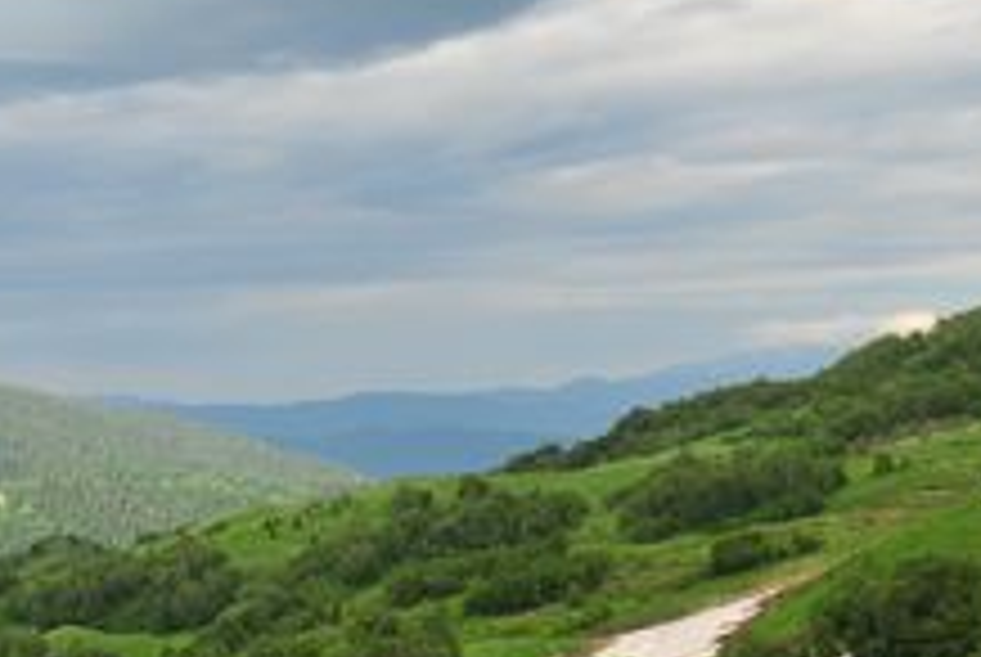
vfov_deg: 19.2
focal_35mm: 71
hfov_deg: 27.9
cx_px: 207
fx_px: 1937
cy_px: 434
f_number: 8
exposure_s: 1/320
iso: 200
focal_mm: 24
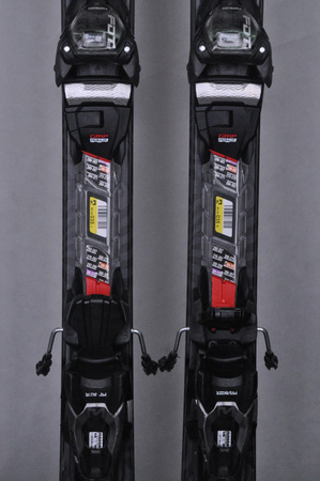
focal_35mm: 120
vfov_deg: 17.1
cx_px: 160
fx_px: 1604
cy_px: 240
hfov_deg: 11.4
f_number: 11
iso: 3200
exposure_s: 1/125
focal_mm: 80
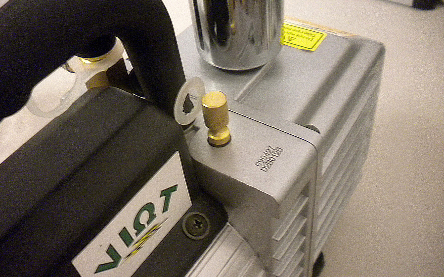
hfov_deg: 51.5
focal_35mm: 38
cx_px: 217
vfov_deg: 33.6
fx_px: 460
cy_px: 132
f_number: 3.1
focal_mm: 6.3
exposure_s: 1/9.9
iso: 400
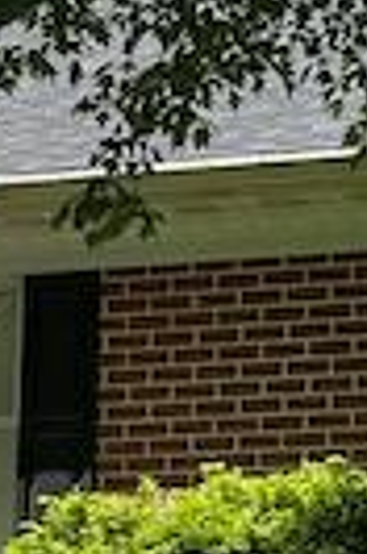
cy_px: 908
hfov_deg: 5.0
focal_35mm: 261
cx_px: -592
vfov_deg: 7.7
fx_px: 4012
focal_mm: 5.1
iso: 50
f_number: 1.6
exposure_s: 1/1404
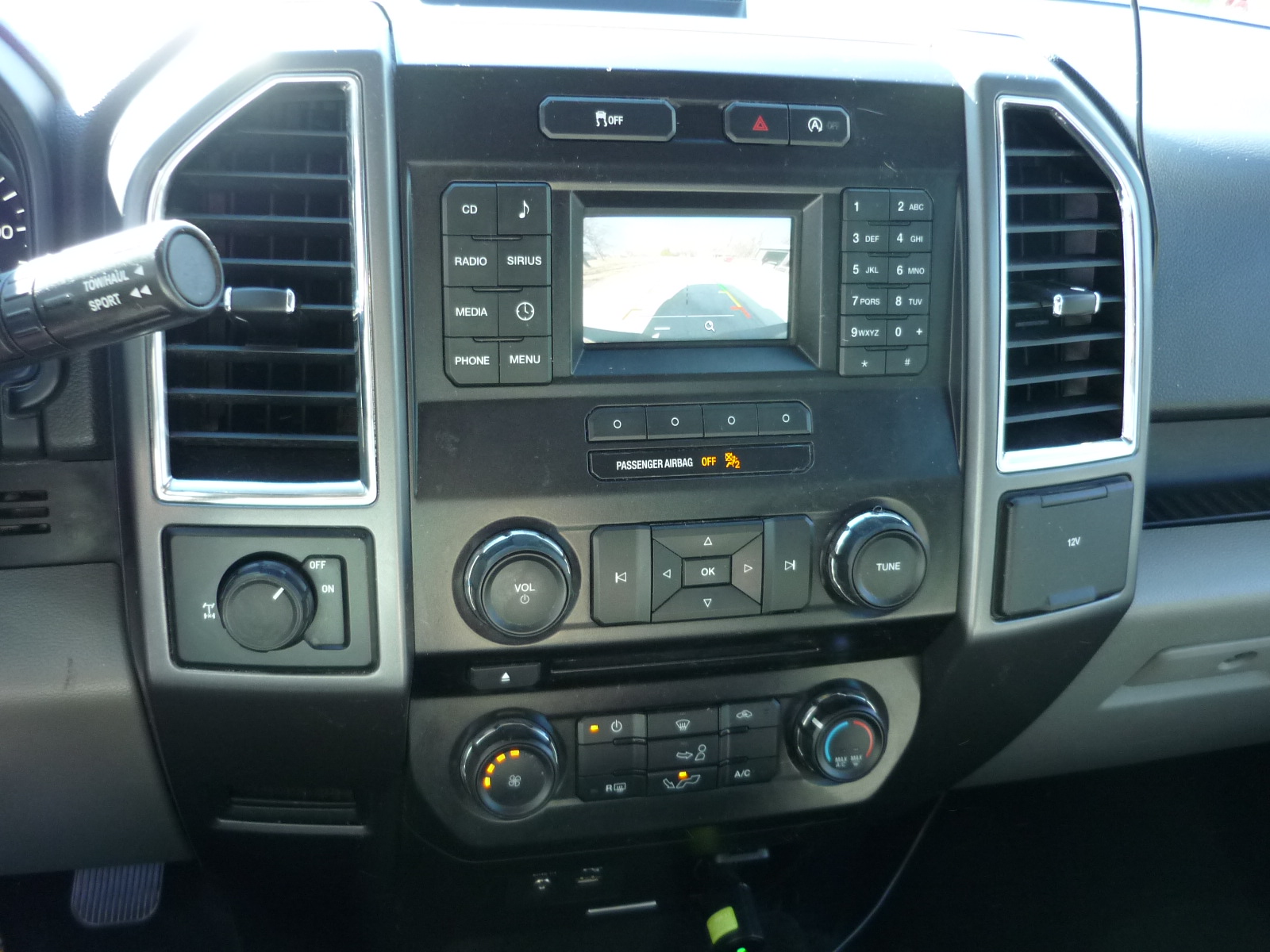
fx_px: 1211
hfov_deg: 55.4
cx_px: 635
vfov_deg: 42.9
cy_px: 476
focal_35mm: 33
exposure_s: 1/30
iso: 200
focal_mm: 5.5
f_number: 2.8
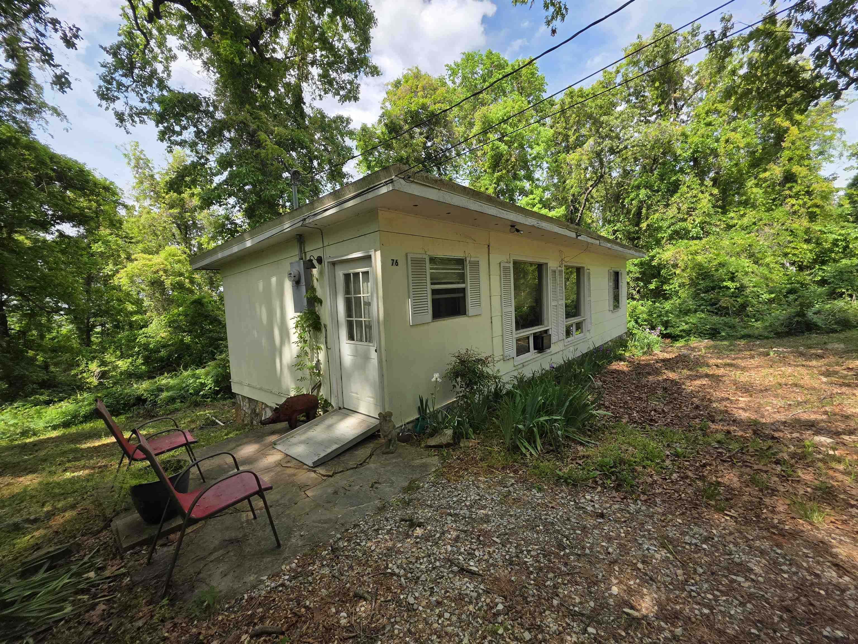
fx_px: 322
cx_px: 429
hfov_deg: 106.2
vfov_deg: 89.9
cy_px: 322
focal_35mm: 13
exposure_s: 1/887
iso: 40
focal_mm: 2.2
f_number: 1.9
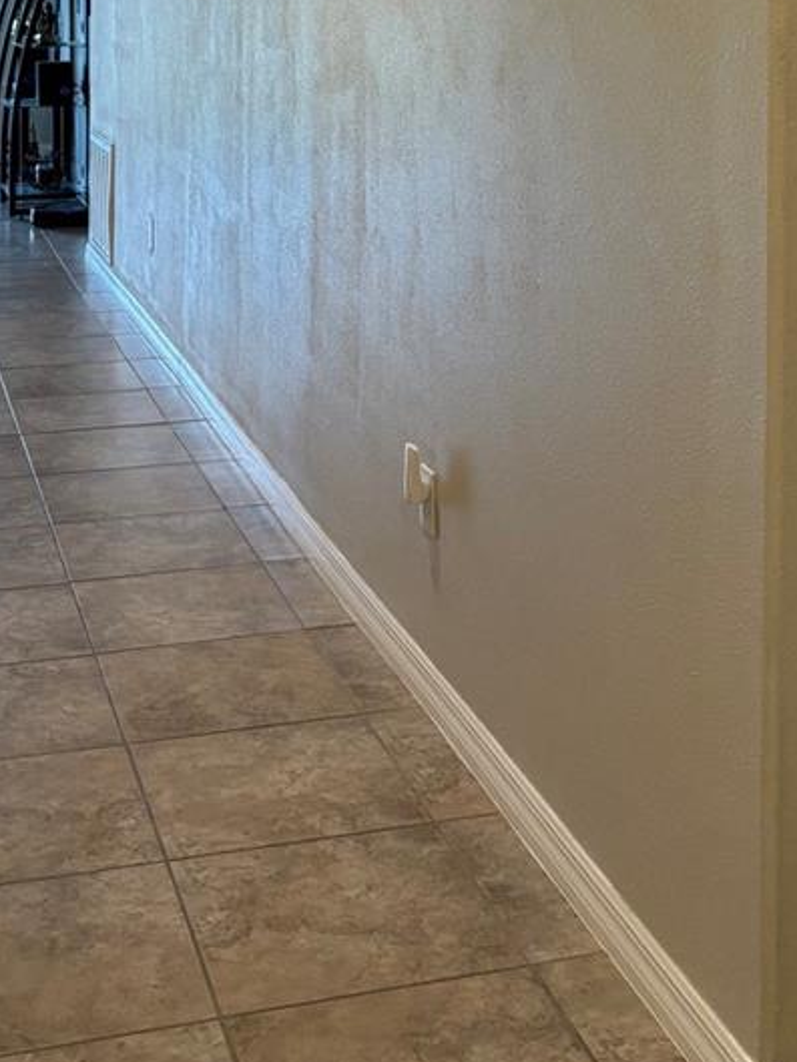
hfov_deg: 24.8
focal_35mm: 59
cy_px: 16
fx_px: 1810
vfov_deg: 30.5
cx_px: 434
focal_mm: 5.96
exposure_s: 1/60
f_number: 1.6
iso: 160
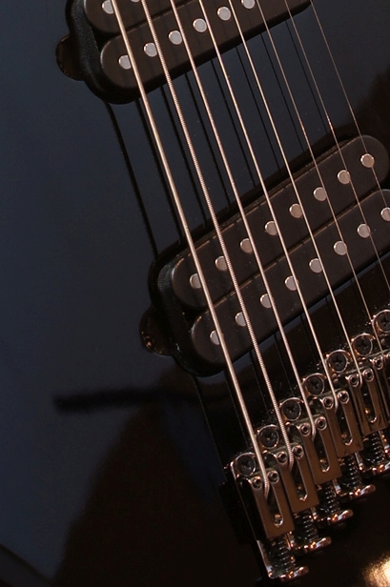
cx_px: 168
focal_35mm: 156
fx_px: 2542
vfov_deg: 12.9
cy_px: -68
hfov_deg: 8.8
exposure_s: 1/5
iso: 100
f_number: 6.3
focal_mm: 28
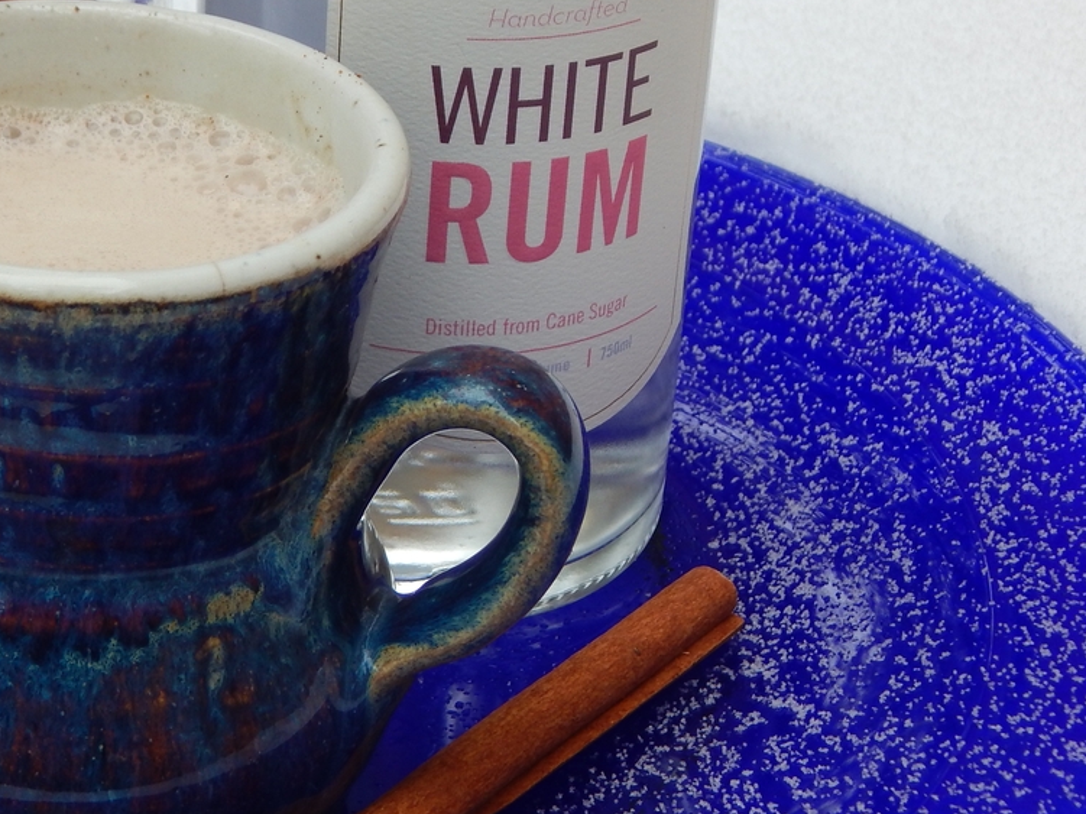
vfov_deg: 14.2
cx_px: 230
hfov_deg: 18.7
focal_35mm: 104
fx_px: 3262
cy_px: 447
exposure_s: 1/30
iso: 125
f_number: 4
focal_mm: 10.9
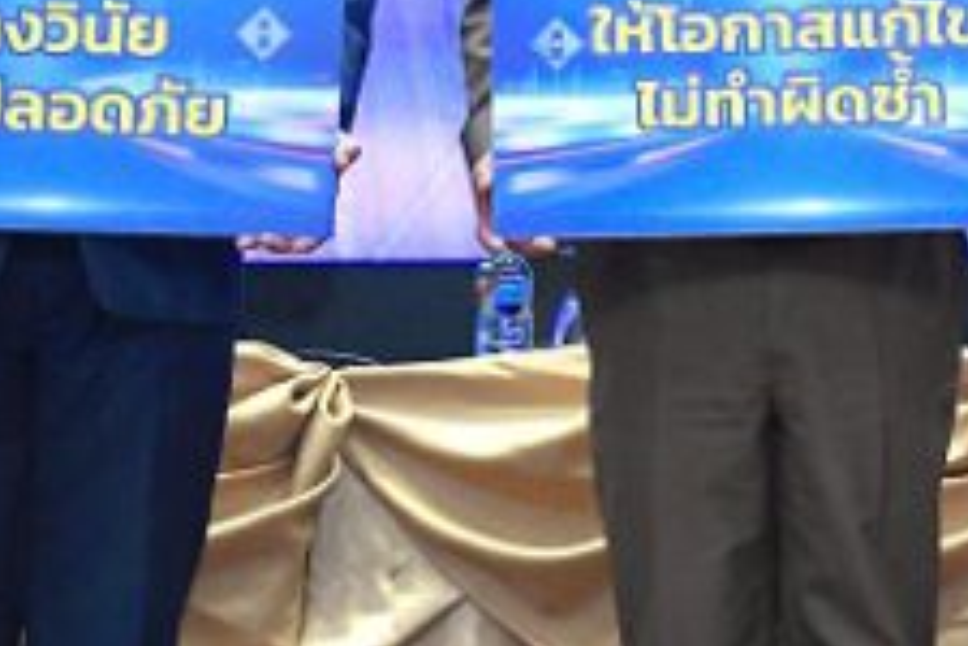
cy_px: -310
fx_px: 15164
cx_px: 1153
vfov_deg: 2.4
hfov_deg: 3.6
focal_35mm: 564
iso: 5000
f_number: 4
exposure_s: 1/250
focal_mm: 165
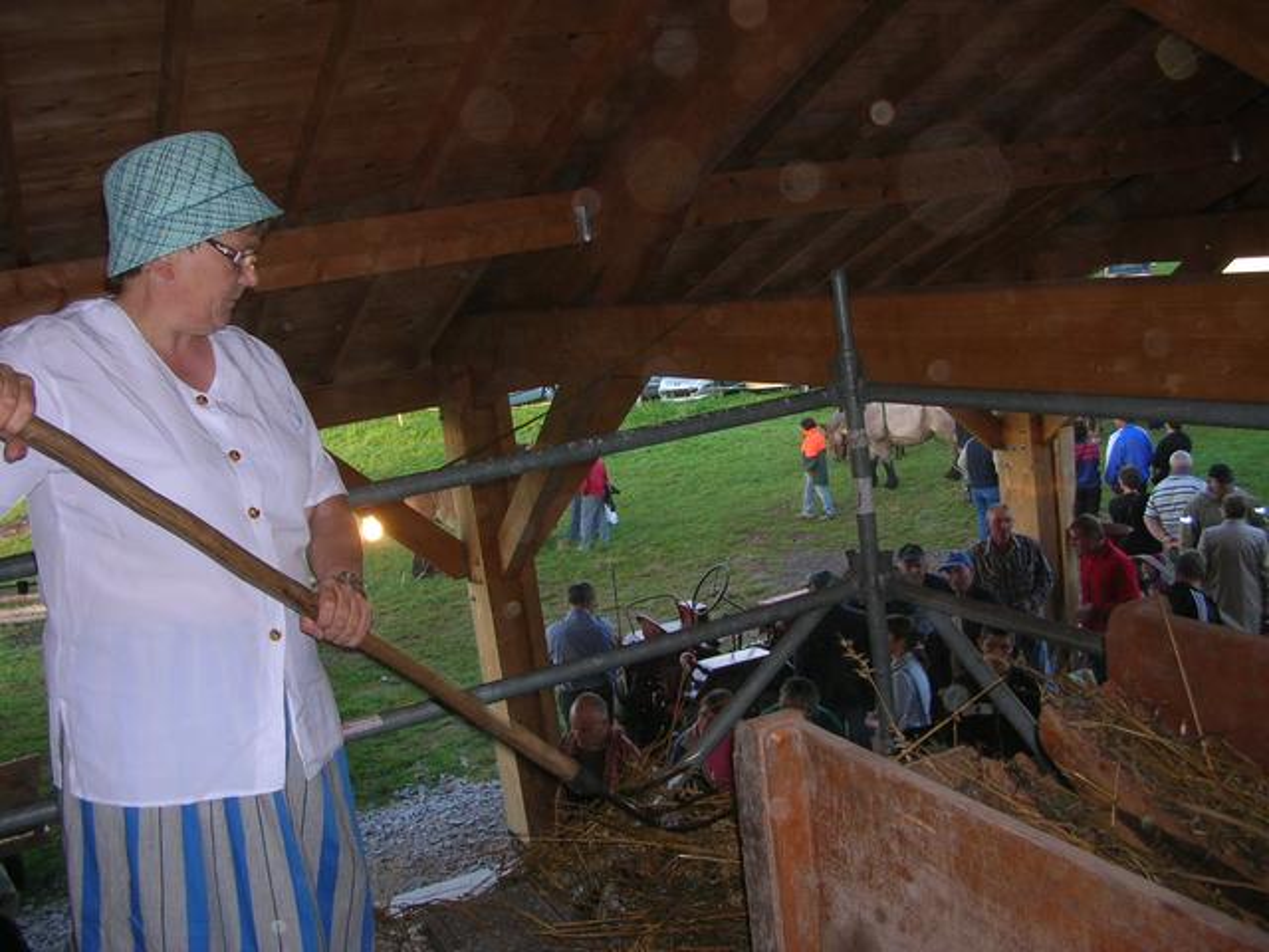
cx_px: 634
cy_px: 476
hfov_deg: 52.6
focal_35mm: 35
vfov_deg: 40.7
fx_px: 1283
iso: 50
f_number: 2.8
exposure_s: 1/60.1
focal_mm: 5.8
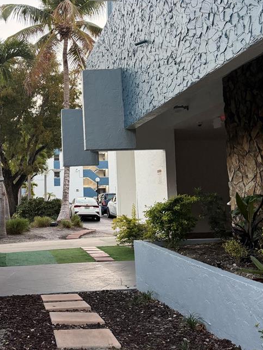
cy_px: 138
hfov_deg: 31.5
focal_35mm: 45
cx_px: 61
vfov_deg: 41.9
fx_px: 456
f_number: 1.78
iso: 200
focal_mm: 6.76
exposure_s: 1/174
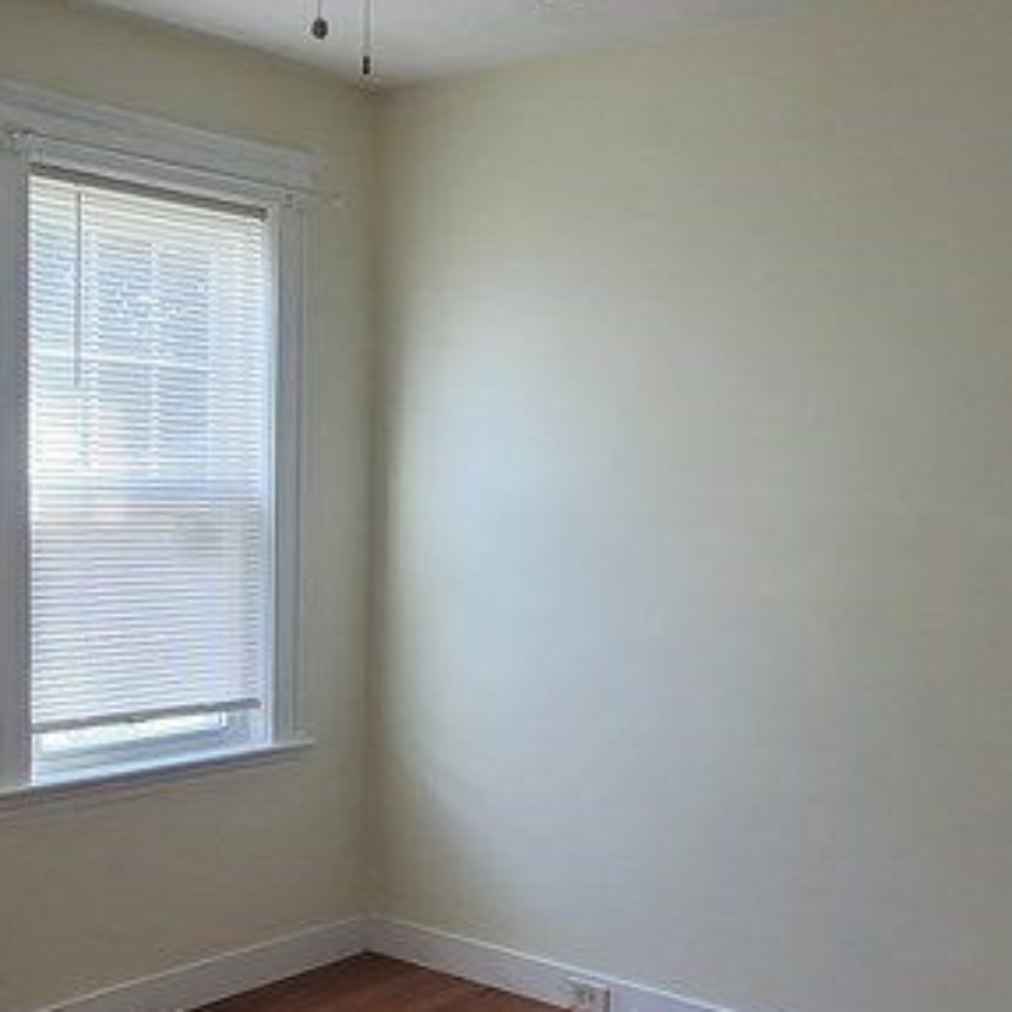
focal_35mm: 41
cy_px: 578
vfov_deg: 40.8
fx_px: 1356
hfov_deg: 40.7
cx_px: 610
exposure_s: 1/59
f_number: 2.2
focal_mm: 2.2
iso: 125
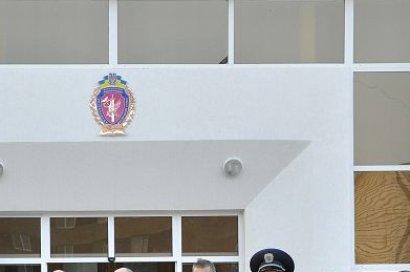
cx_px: 58
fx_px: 1341
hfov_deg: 17.2
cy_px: 322
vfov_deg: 11.3
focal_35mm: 118
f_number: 7.1
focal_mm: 30
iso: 1250
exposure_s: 1/200
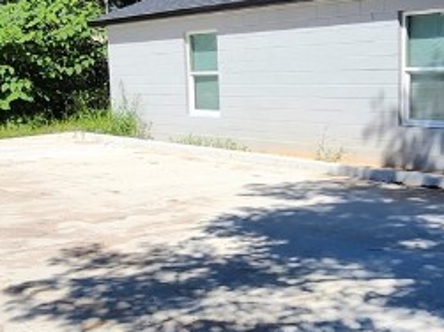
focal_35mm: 53
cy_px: 161
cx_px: 143
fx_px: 679
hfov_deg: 35.8
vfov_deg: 27.5
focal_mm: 1.74
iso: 40
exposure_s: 1/1789
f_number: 2.2
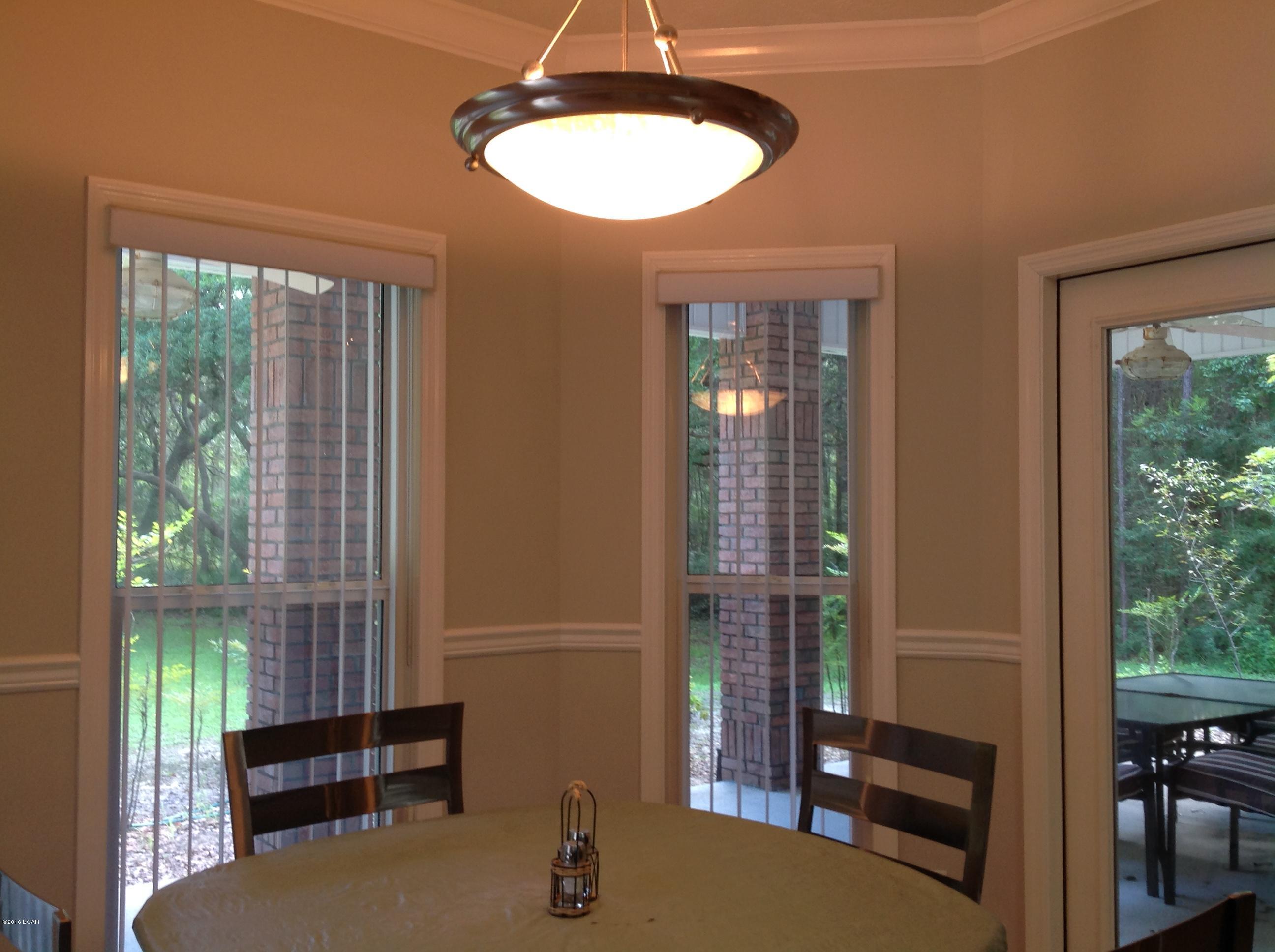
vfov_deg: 40.6
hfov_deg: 52.7
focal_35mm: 35
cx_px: 638
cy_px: 476
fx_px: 1287
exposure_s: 1/17
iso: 50
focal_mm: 4.28
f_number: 2.4
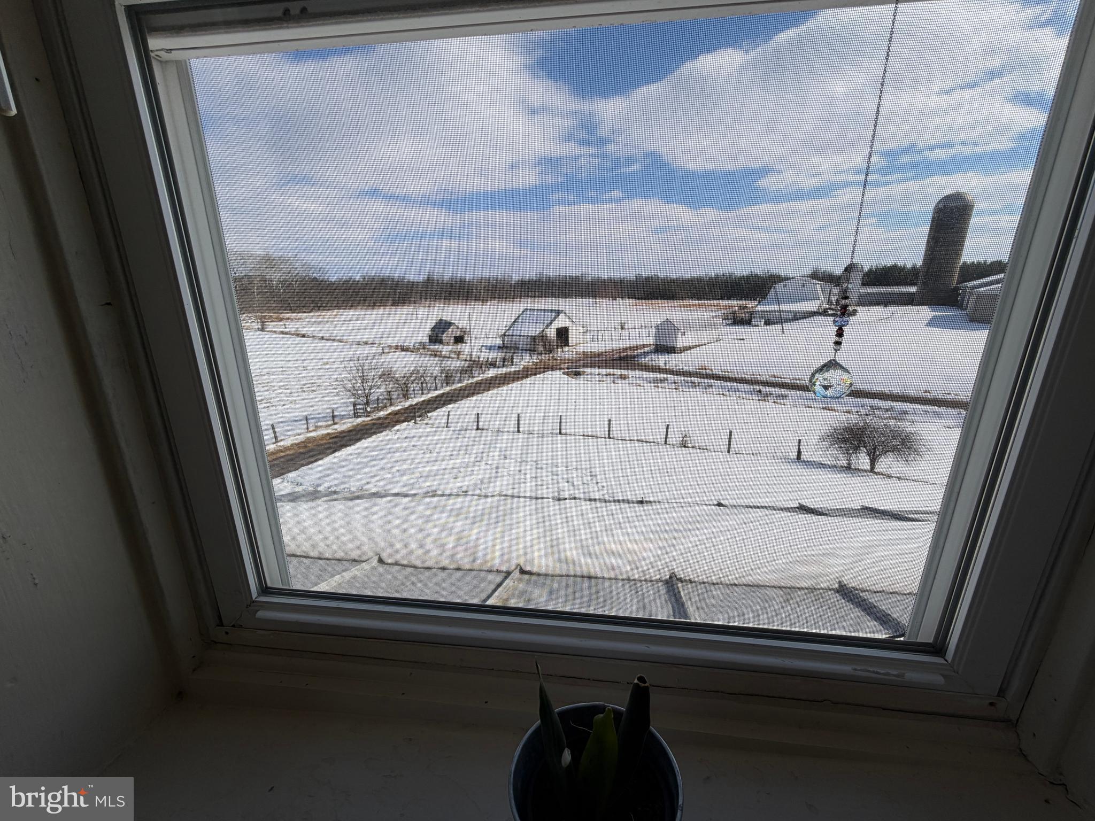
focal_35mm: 14
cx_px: 548
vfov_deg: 85.7
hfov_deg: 102.1
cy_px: 410
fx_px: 443
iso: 20
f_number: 2.2
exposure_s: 1/1399
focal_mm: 2.22
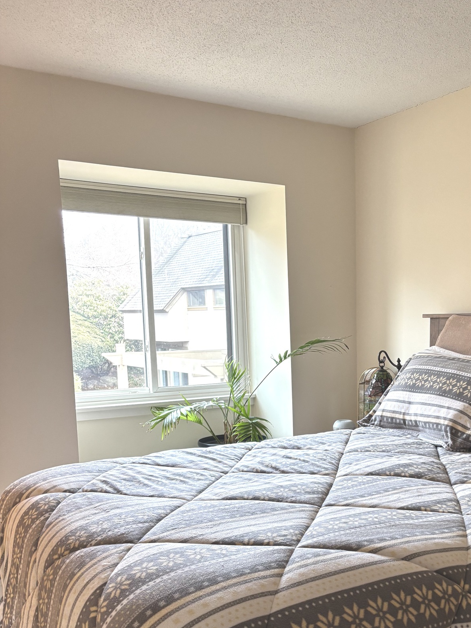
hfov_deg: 37.0
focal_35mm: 38
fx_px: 689
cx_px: 341
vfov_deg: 48.2
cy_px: 415
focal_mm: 5.96
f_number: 1.6
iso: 160
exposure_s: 1/60
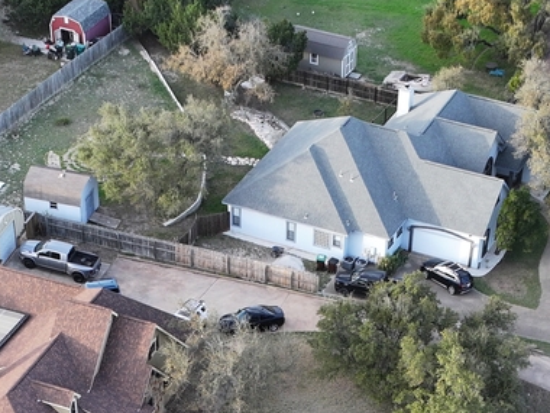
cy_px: 697
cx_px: 250
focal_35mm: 91
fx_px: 1446
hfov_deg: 21.5
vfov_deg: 14.6
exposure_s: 1/120
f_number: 2.8
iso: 110
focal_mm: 12.29
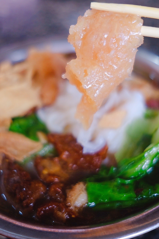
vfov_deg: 44.5
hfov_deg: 30.4
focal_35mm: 44
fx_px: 291
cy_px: 114
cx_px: 63
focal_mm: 23
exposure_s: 1/100
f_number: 2
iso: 320
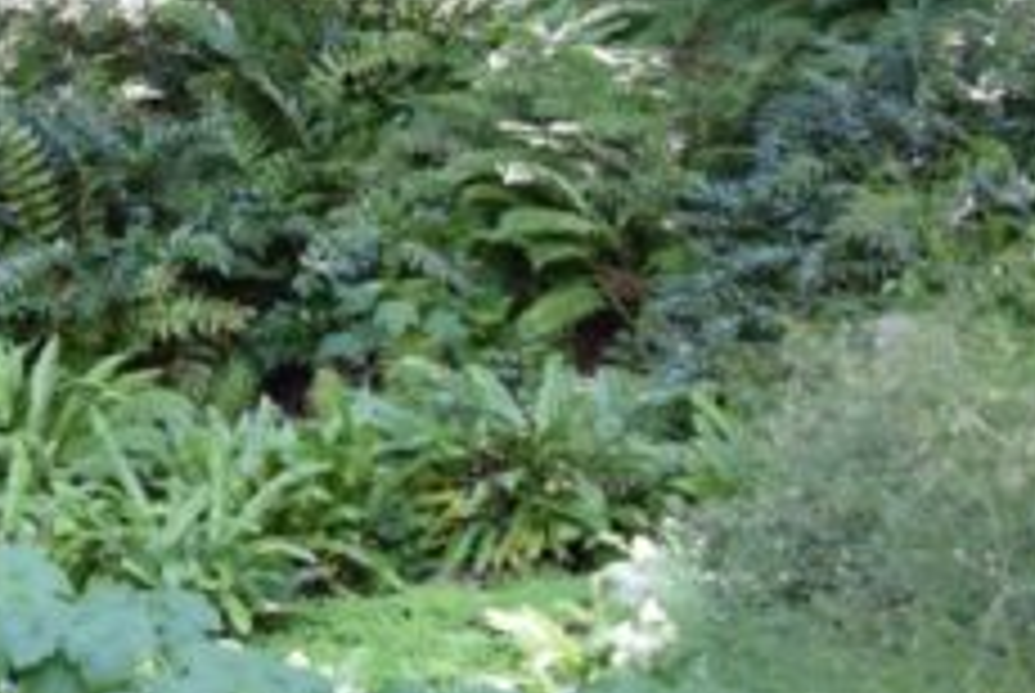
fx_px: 4606
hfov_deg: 11.3
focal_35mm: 160
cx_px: -1206
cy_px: 70
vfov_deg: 8.6
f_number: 5.6
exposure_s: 1/125
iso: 400
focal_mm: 24
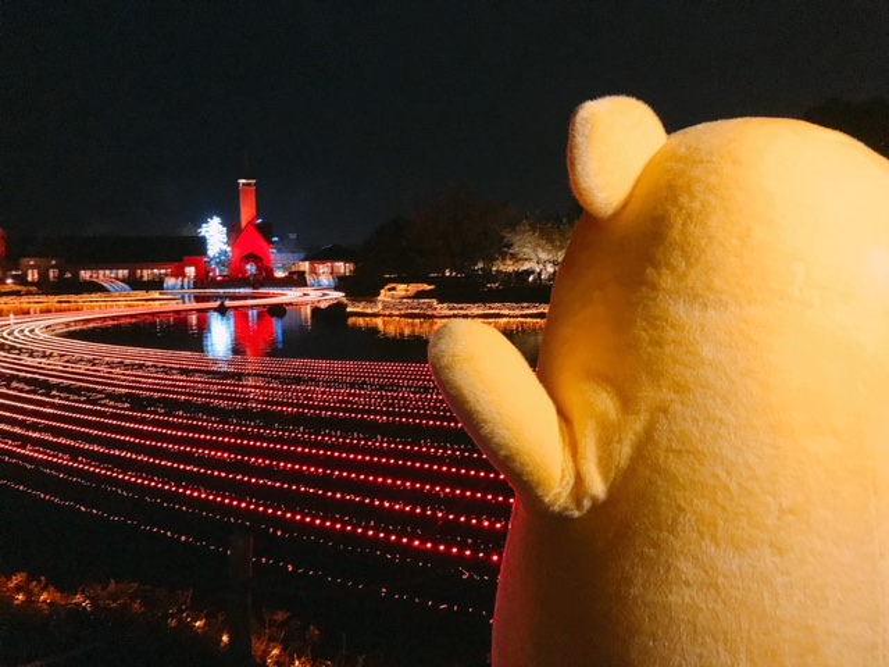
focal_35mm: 28
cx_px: 444
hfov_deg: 63.4
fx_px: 719
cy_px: 334
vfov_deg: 49.7
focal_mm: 3.99
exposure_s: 1/15
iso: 250
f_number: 1.8
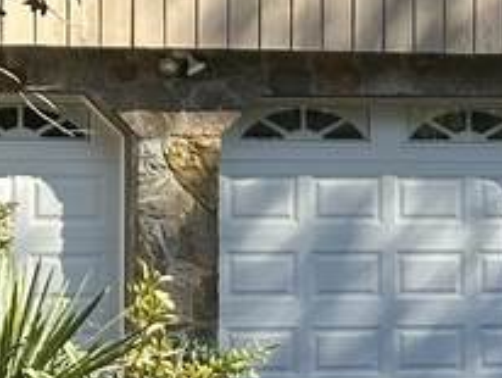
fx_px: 4327
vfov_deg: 5.0
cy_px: 137
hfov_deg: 6.6
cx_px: 651
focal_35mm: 298
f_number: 1.78
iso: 64
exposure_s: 1/681
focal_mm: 6.86
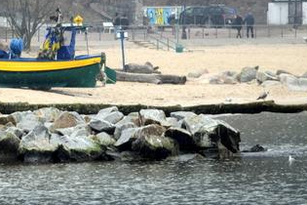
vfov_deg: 3.4
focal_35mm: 400
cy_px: 61
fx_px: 3413
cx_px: -56
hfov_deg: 5.1
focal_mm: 105
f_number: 8
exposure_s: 1/80
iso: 400
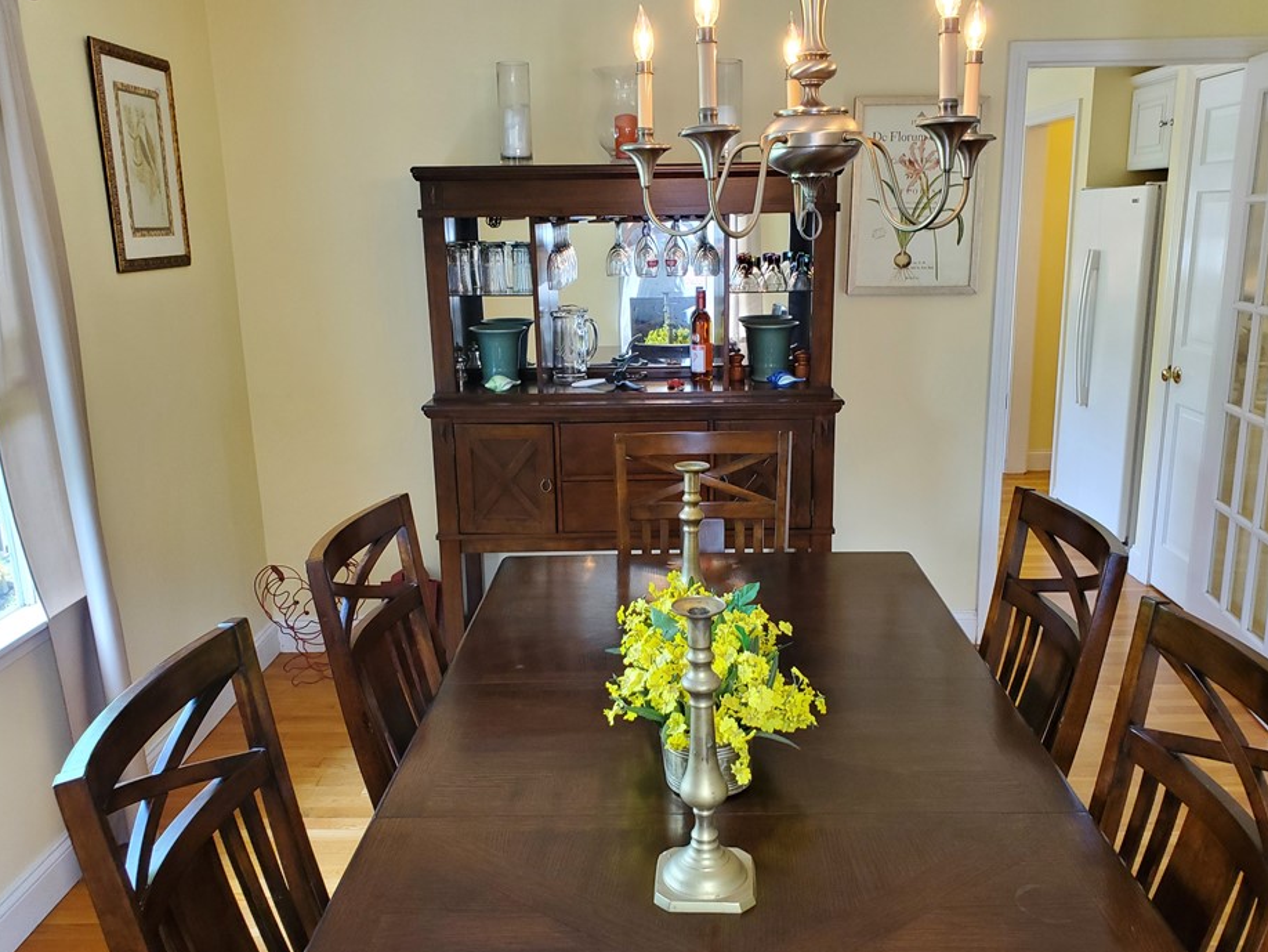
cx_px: 655
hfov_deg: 61.6
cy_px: 486
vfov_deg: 48.2
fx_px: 1063
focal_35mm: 29
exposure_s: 1/40
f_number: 2.4
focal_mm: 4.3
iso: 320
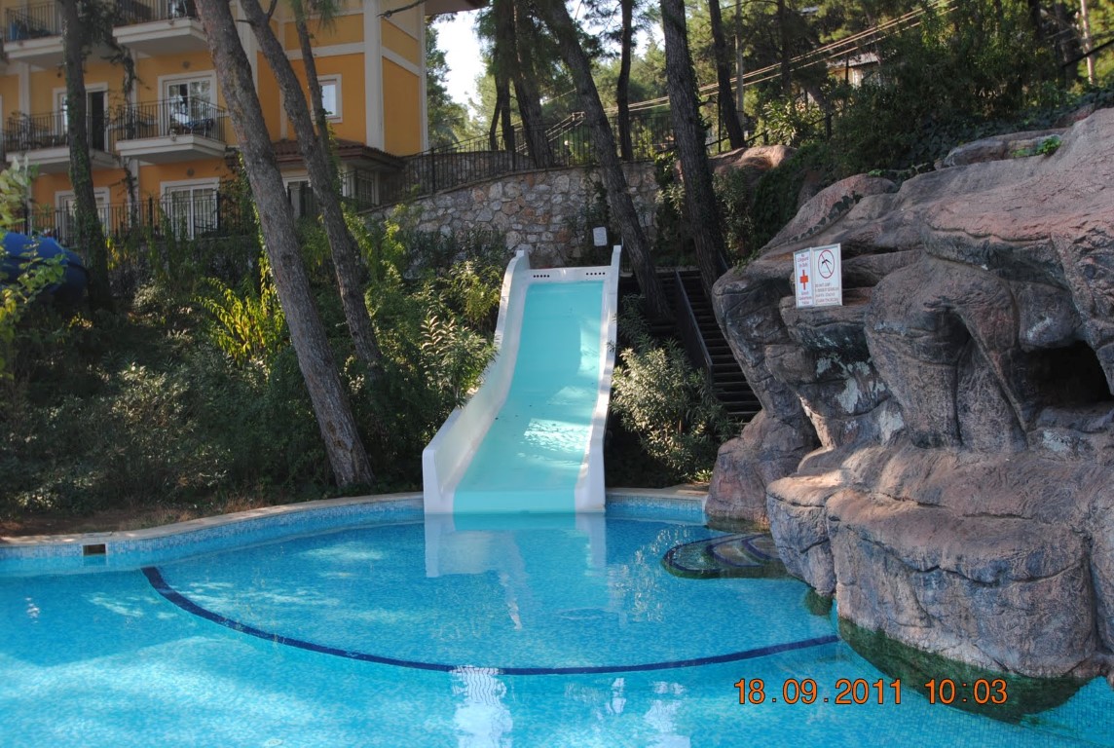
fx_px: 1116
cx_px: 557
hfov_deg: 53.0
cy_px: 374
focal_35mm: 36
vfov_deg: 37.0
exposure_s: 1/125
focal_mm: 24
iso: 110
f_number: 5.6
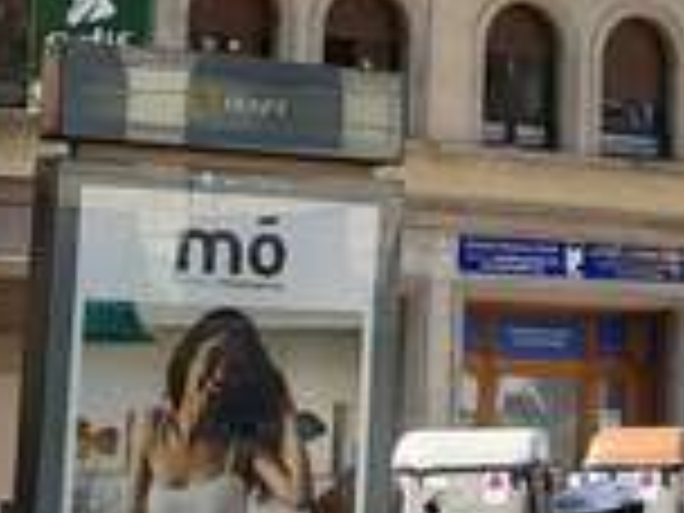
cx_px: 585
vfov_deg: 11.3
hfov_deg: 14.9
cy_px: 63
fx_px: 2589
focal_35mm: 131
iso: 40
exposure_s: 1/782
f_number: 1.7
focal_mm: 3.92
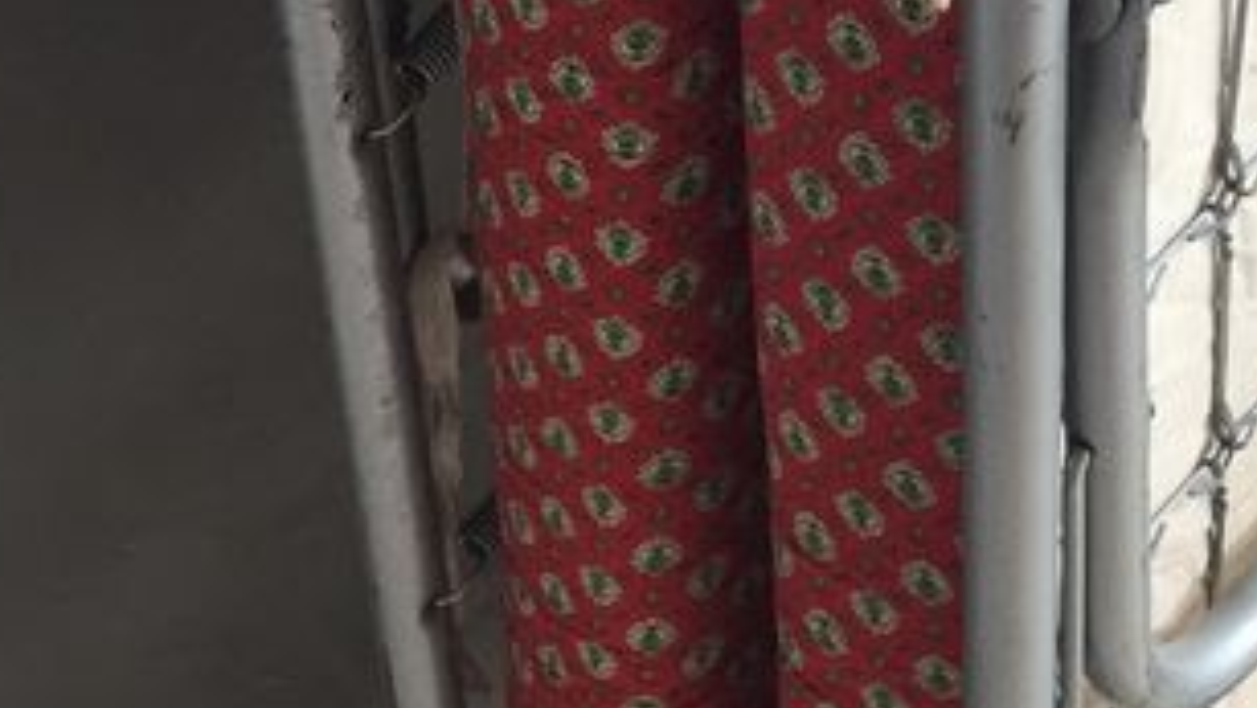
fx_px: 3435
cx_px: 1146
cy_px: -127
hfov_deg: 20.3
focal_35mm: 103
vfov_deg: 11.6
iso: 50
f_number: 2.2
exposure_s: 1/33
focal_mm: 4.15
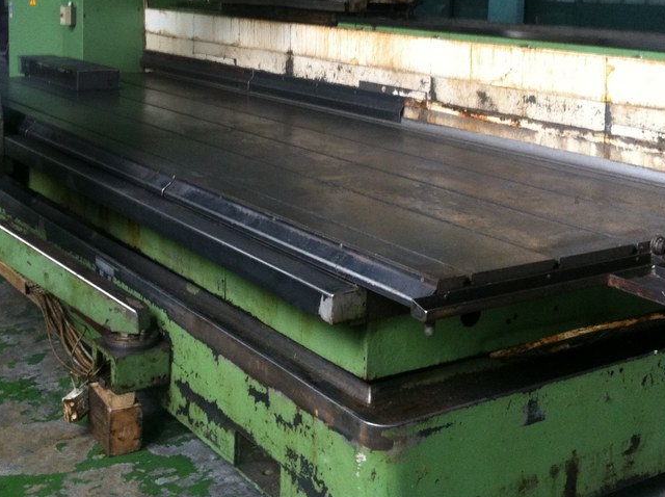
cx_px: 260
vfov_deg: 25.6
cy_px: 104
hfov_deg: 34.3
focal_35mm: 56
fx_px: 1074
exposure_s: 1/15
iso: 160
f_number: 2.8
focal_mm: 3.85
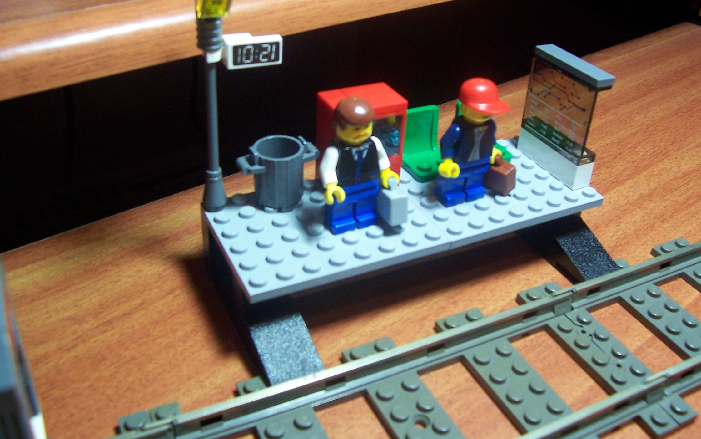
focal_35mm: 37
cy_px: 179
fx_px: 707
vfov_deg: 34.4
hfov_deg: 52.7
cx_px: 358
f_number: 2.7
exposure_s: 1/30
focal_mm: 5.6
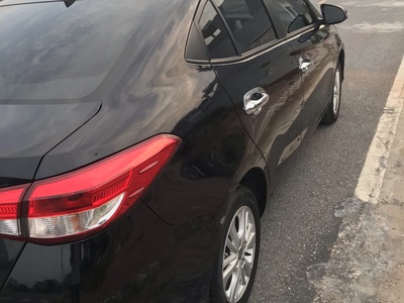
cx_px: 202
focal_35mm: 28
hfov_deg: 63.4
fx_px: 327
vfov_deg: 49.7
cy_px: 152
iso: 40
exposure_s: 1/100
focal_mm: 3.99
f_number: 1.8
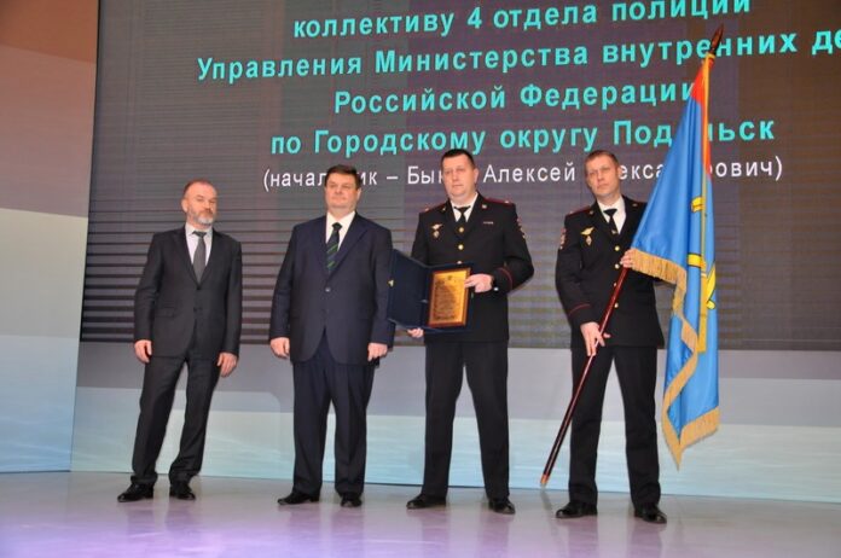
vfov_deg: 31.8
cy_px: 279
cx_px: 420
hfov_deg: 46.5
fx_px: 980
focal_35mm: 42
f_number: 4
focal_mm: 28
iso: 800
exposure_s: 1/60
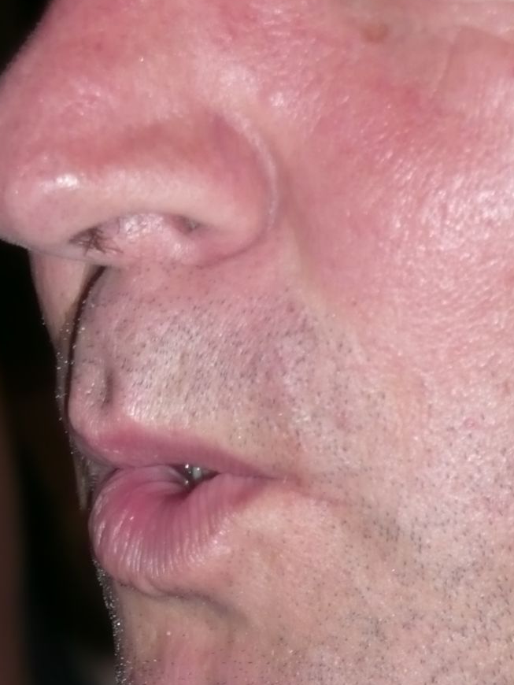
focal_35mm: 403
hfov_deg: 3.7
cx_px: 145
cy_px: 240
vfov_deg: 4.9
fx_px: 7975
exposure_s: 1/30
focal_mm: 37.5
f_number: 4.9
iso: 200
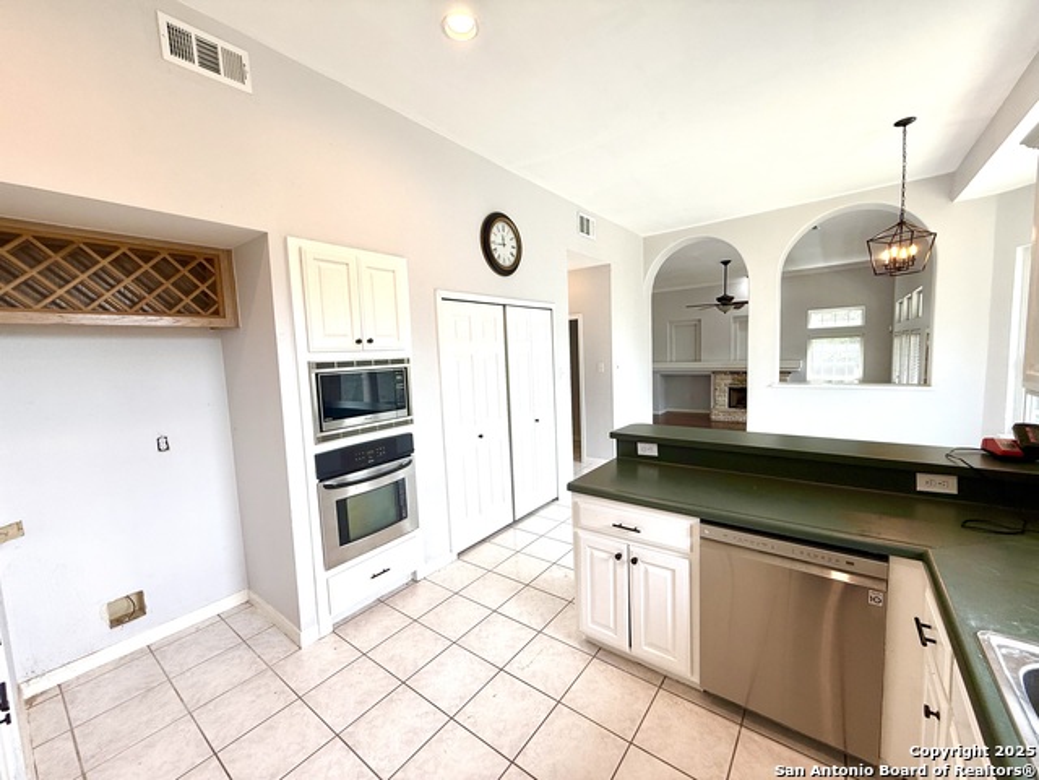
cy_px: 390
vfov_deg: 85.7
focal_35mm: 14
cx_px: 520
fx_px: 420
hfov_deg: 102.1
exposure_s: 1/120
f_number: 2.2
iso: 64
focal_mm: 2.22
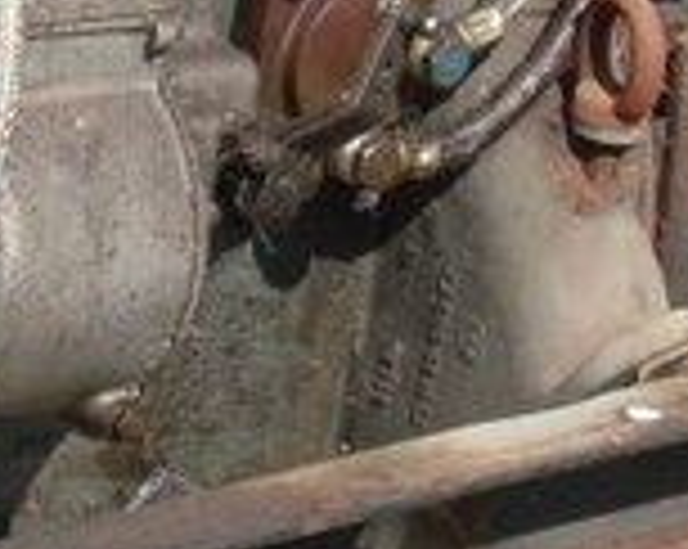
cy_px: -94
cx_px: -535
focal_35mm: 414
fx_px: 8419
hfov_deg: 4.6
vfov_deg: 3.7
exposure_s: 1/500
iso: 80
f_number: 4
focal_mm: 13.5
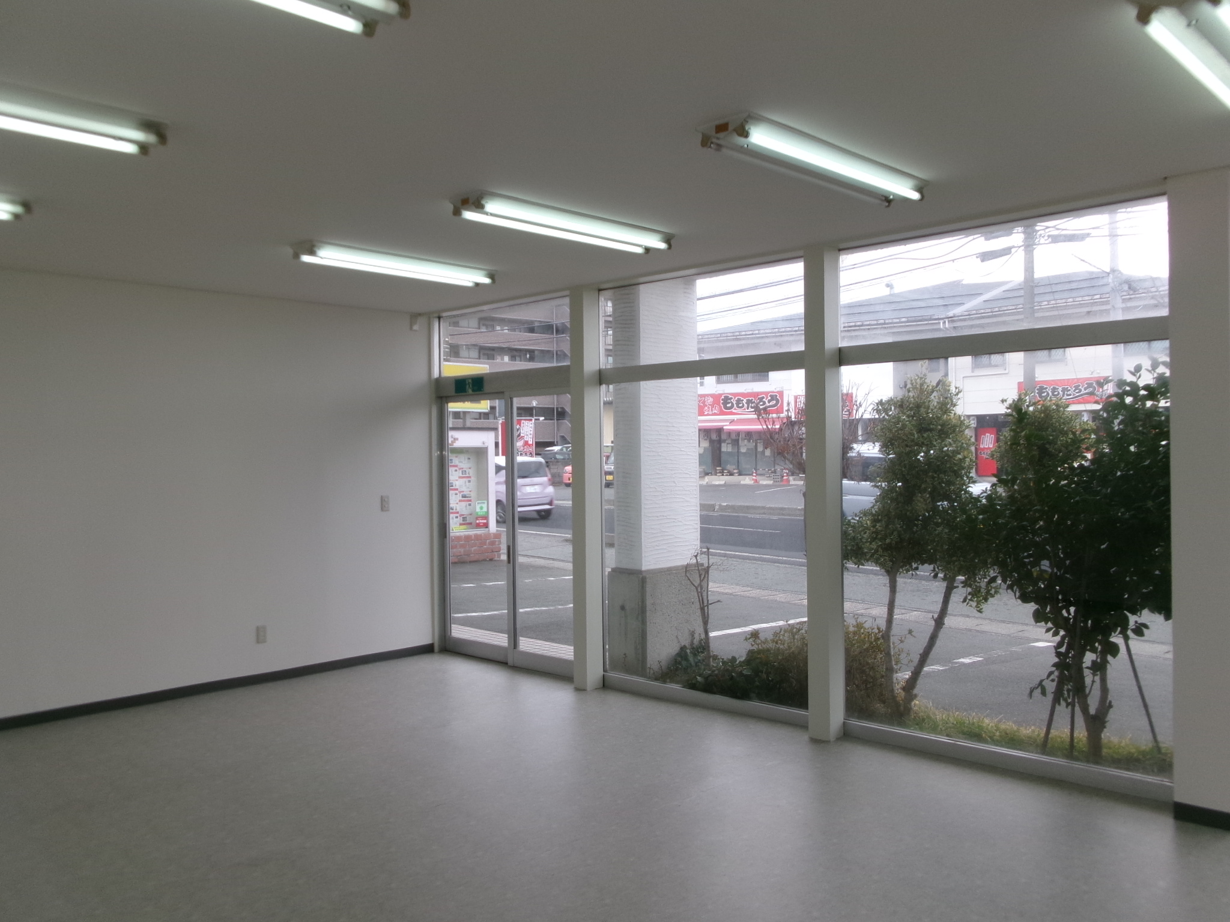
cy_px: 461
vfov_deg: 49.7
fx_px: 995
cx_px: 615
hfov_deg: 63.4
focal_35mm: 28
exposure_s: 1/110
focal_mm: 5.1
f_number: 3.9
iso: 100
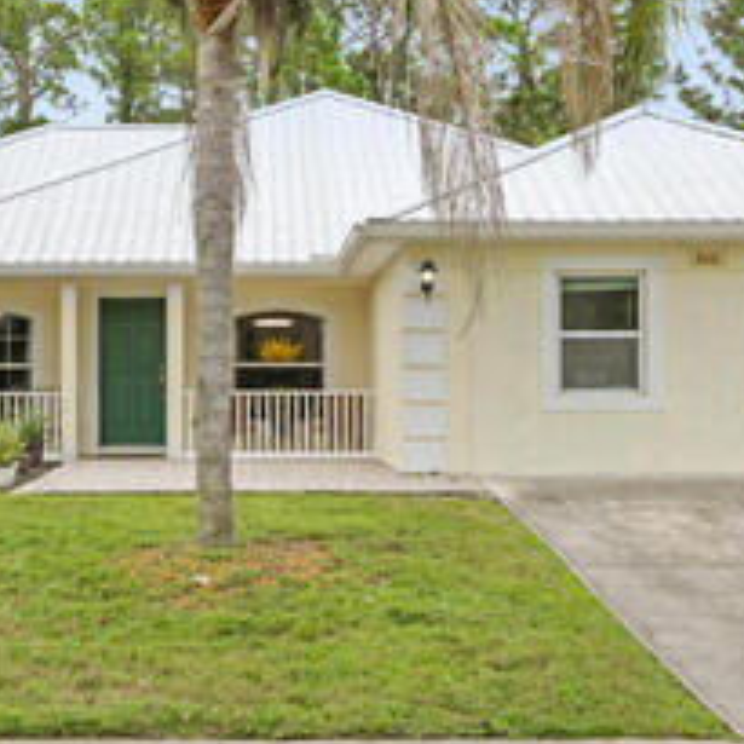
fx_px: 1678
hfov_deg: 24.9
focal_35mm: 69
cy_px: 310
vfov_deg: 25.0
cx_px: 283
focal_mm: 16
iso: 200
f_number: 4
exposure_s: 1/40
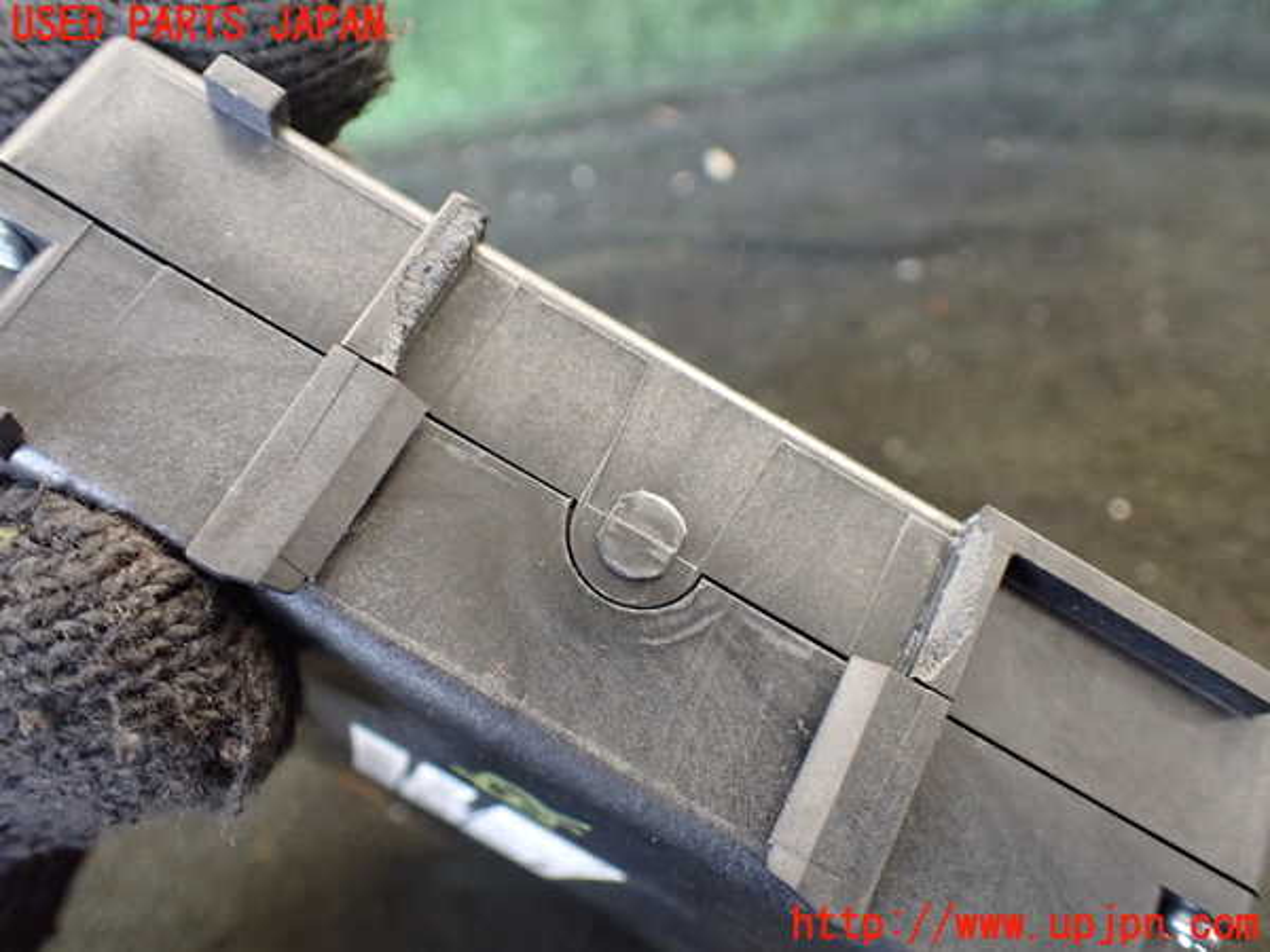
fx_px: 1101
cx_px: 635
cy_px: 476
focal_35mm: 30
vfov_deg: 46.8
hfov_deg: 60.0
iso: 640
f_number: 2.3
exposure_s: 1/125
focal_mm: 5.4
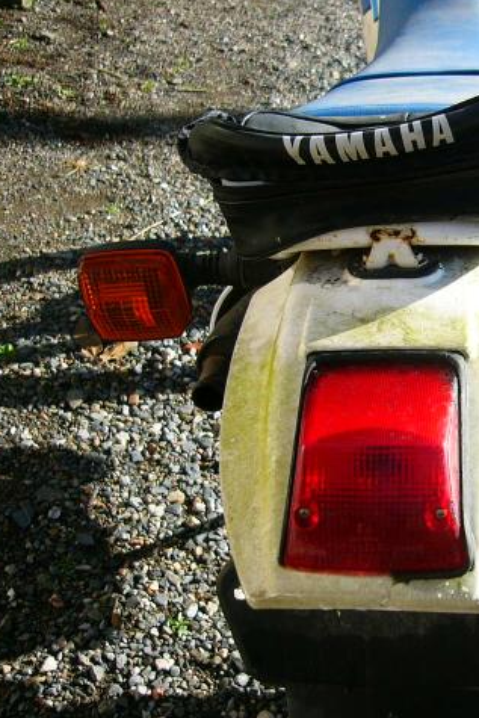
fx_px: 977
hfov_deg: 26.8
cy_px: 358
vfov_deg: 40.3
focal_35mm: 49
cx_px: 414
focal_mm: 5.8
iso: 50
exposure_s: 1/400
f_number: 2.8
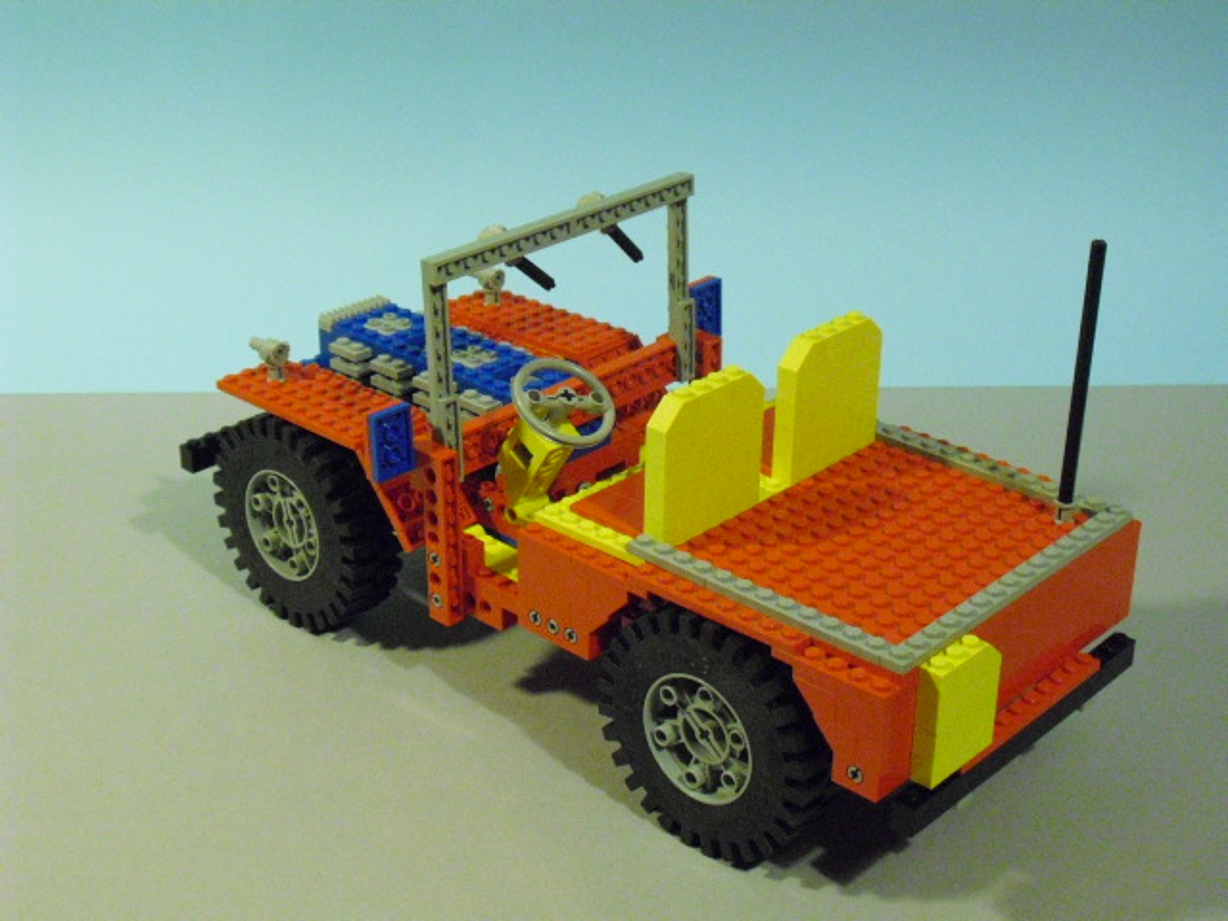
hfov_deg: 36.2
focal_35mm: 53
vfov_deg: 27.5
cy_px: 460
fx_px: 1880
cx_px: 614
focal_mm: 9.4
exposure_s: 1/25
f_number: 3.8
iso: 800
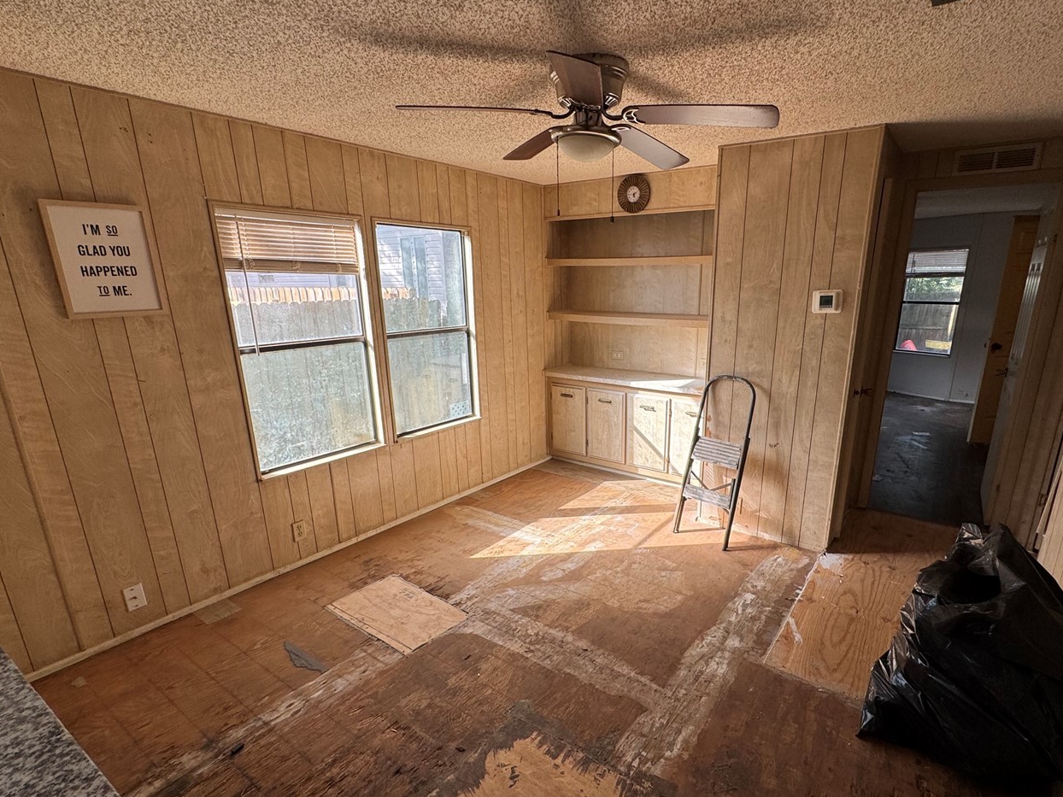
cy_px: 441
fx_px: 553
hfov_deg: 87.5
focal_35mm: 18
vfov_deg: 71.4
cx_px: 580
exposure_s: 1/200
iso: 40
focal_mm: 2.22
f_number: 2.2
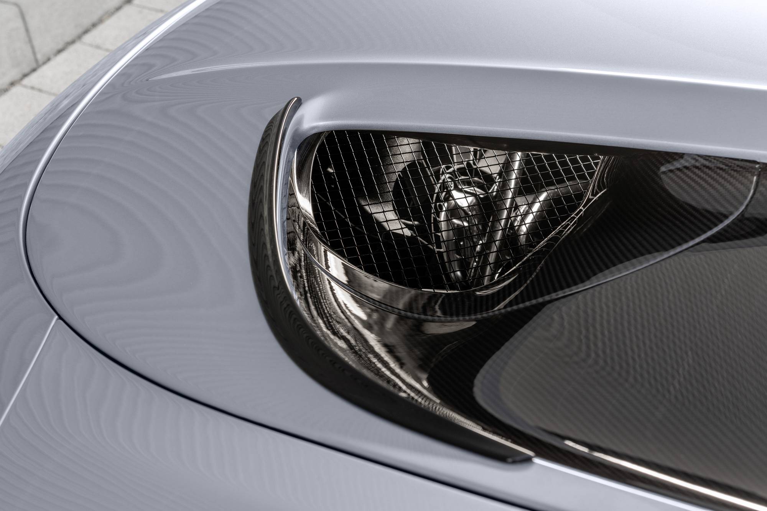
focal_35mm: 70
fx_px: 1491
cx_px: 384
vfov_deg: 19.5
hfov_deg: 28.8
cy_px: 256
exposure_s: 1/8
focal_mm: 70
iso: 100
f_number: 11
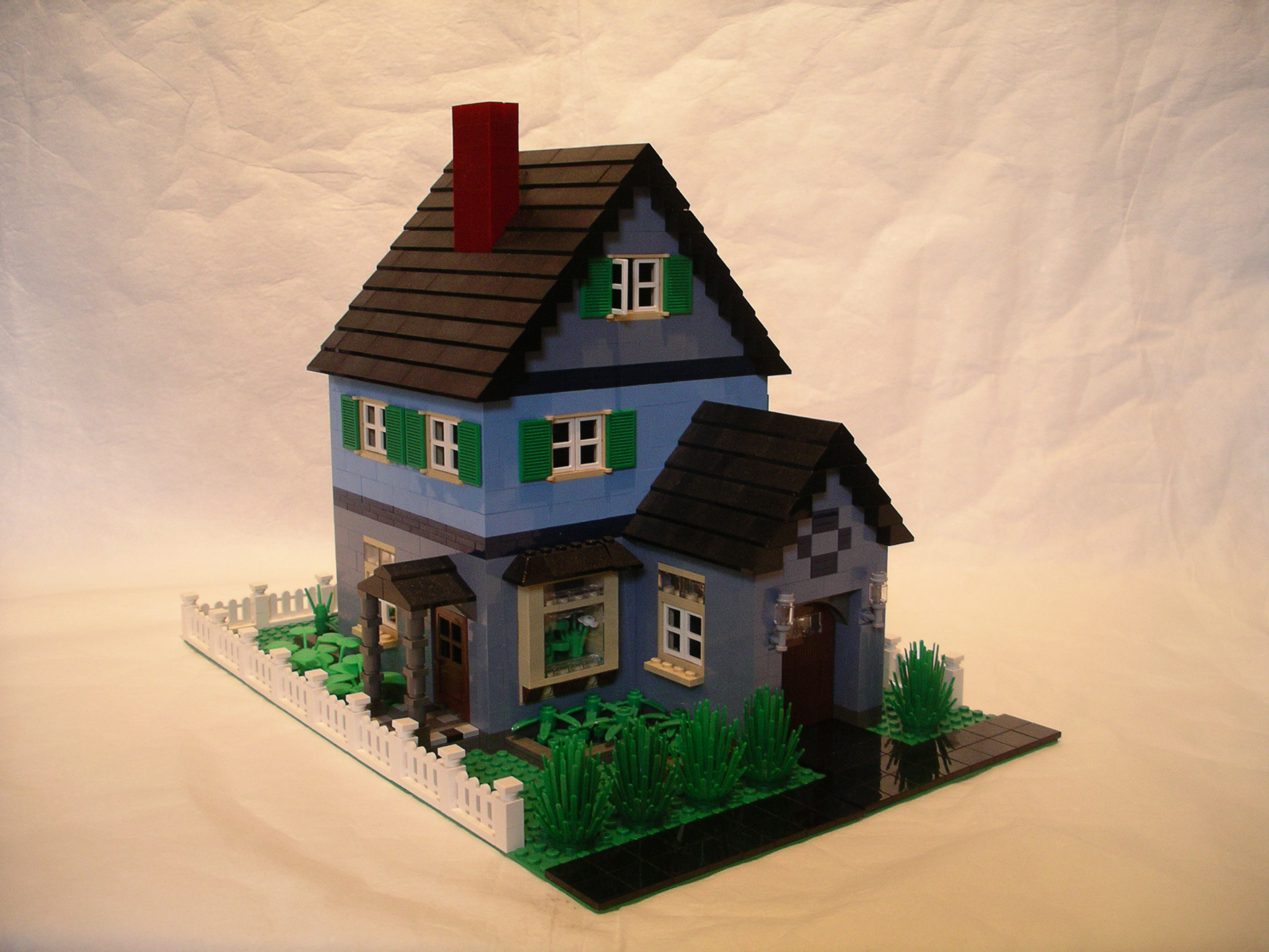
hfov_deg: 50.1
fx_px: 1356
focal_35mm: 37
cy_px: 476
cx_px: 634
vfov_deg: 38.7
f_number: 2.8
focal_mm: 7.8
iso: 200
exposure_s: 1/30
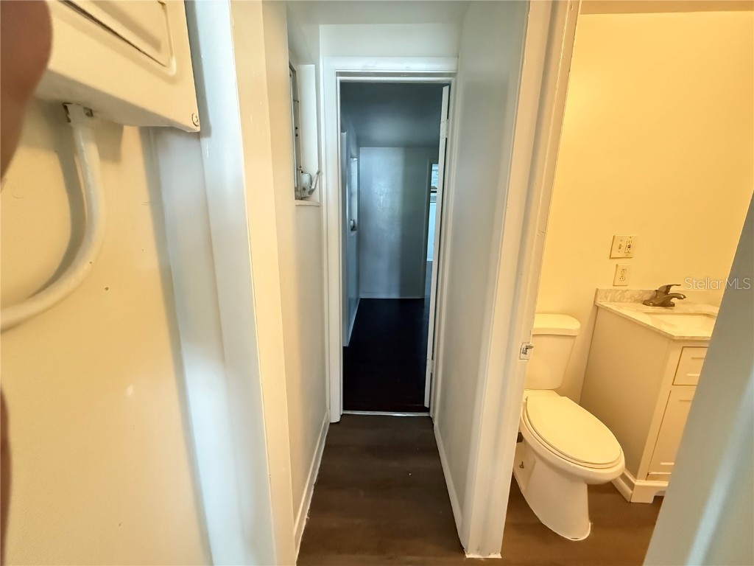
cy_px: 283
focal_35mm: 14
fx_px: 305
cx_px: 377
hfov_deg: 102.1
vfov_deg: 85.7
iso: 1250
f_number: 2.2
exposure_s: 1/60
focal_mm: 2.22
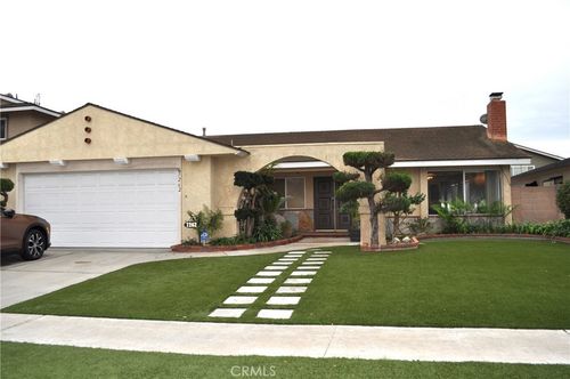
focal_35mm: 30
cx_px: 285
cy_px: 190
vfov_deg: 43.5
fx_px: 474
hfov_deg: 62.0
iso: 200
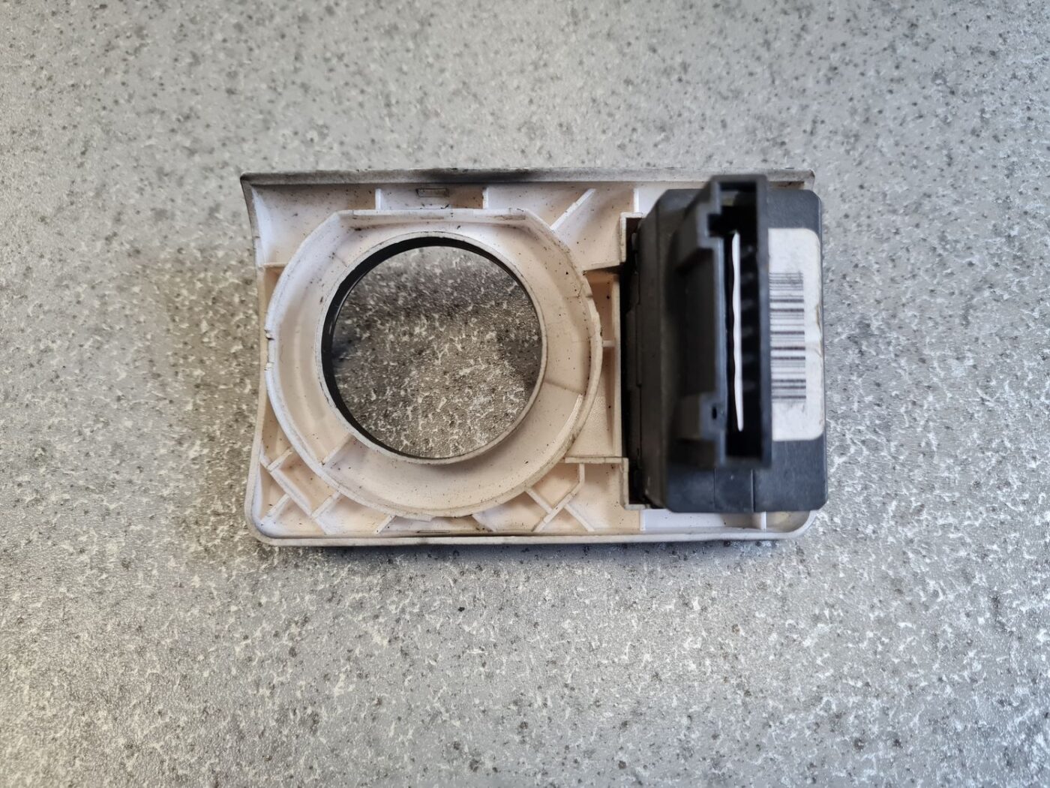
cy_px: 394
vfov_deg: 53.1
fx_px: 789
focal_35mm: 26
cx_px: 525
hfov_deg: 67.3
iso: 250
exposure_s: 1/100
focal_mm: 5.4
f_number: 1.8
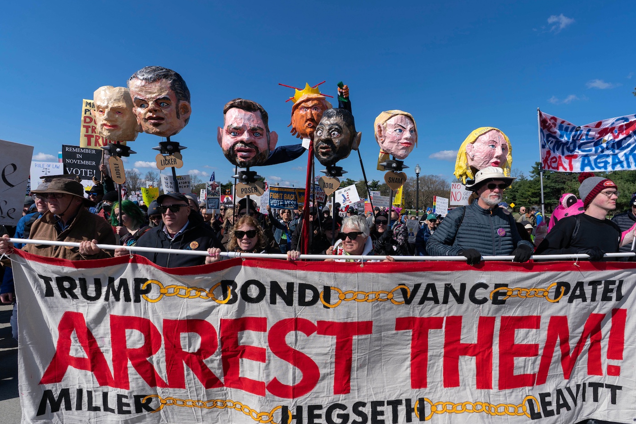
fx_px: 300
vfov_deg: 70.4
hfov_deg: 93.2
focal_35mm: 17
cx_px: 337
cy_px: 220
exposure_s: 1/640
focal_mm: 16
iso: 100
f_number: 6.3
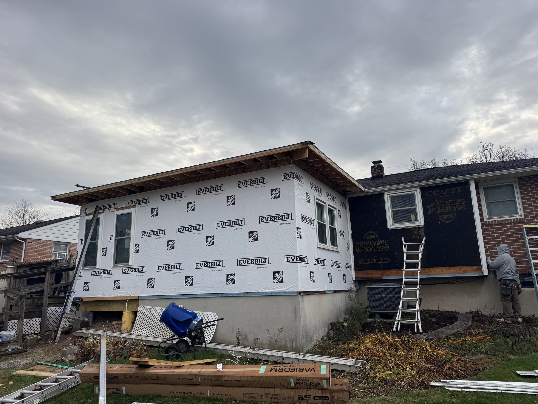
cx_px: 269
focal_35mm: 24
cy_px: 202
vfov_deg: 56.8
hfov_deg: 71.6
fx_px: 373
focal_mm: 6.76
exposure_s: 1/1425
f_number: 1.78
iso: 80
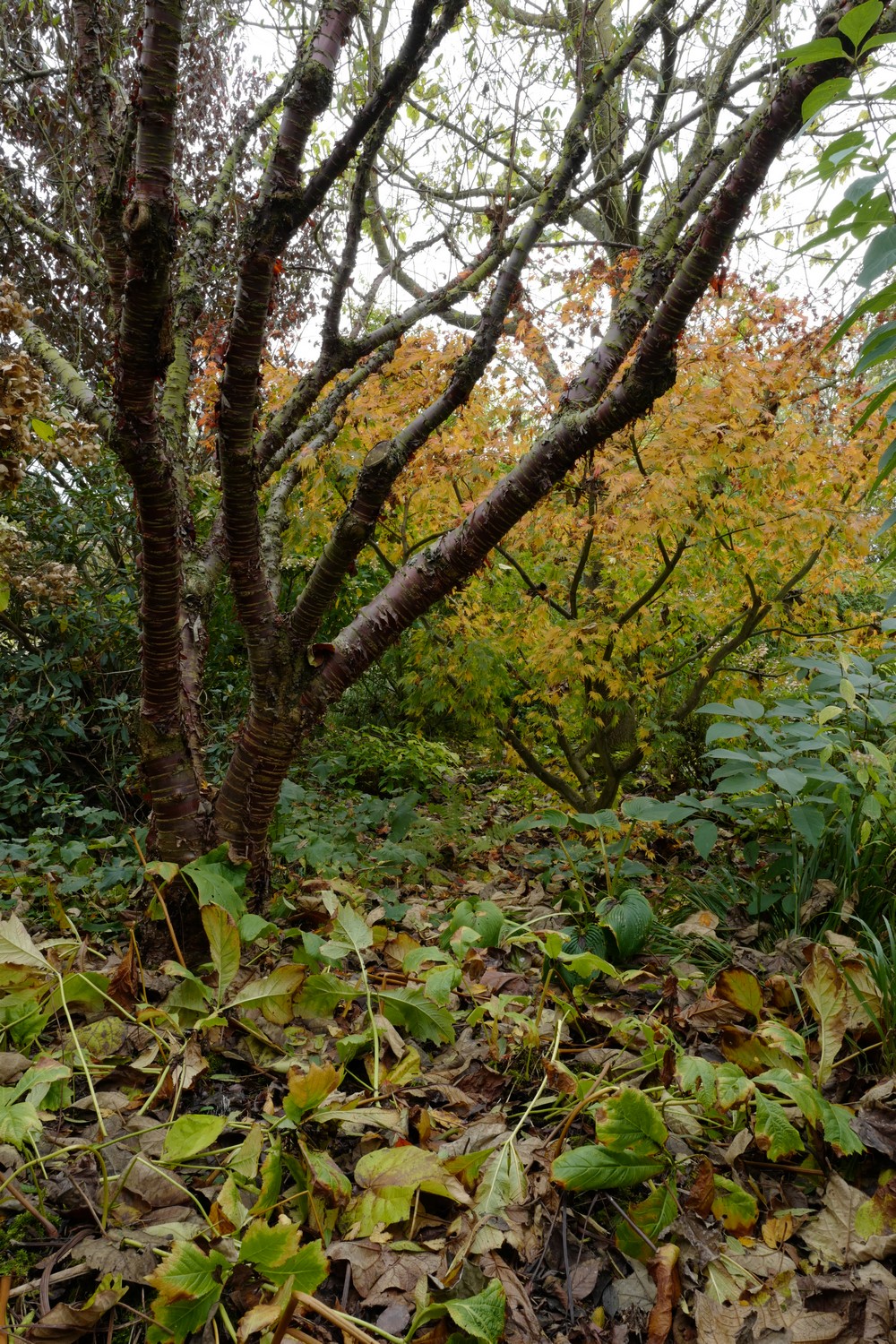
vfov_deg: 65.5
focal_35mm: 28
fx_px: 1045
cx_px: 448
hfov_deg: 46.4
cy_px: 672
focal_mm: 28
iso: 800
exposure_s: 1/30
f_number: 16
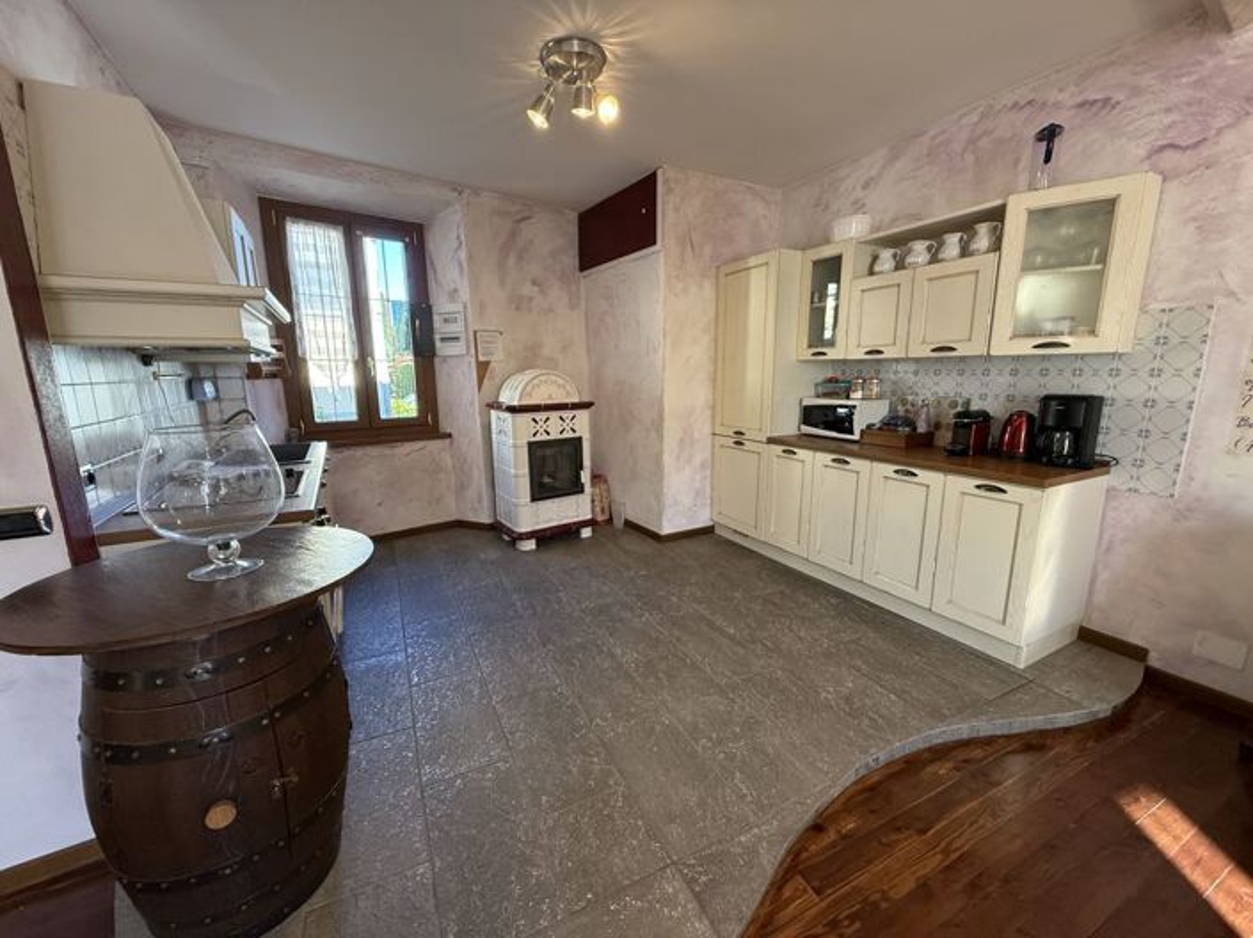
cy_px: 469
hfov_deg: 102.1
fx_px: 507
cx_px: 626
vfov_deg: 85.6
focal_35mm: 14
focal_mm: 2.22
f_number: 2.2
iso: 250
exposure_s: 1/99
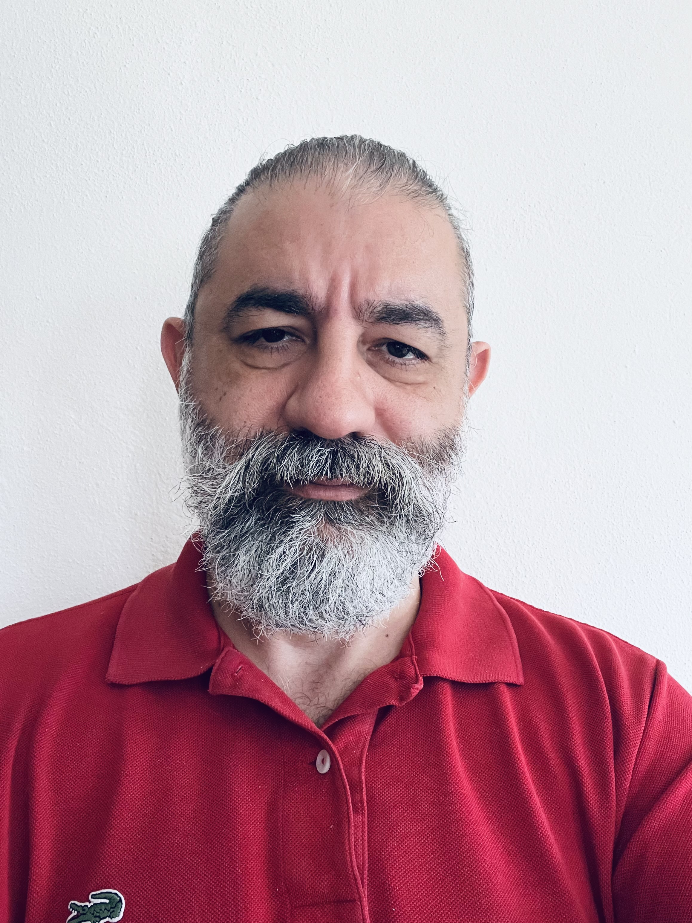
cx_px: 346
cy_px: 462
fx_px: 800
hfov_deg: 46.8
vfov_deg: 60.0
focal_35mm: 30
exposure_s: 1/43
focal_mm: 2.71
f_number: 2.2
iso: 400
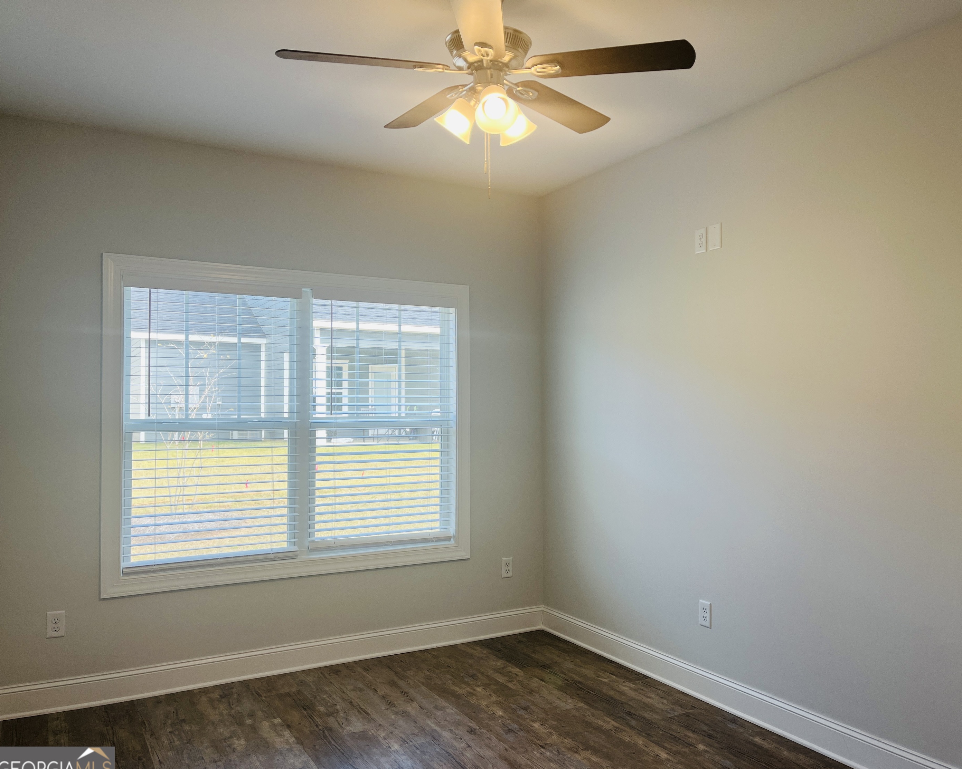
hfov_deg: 62.1
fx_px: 797
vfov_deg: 51.5
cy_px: 388
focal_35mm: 28
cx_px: 526
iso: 40
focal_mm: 5.1
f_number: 1.6
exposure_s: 1/120
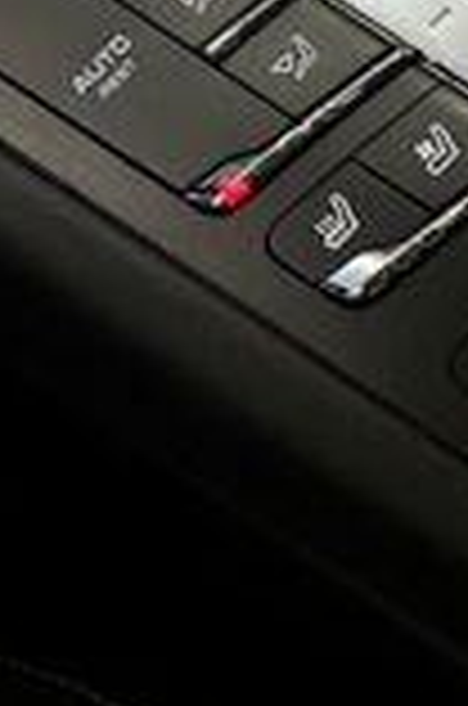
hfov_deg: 12.9
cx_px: 598
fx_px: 1998
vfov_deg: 18.8
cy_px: -171
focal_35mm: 102
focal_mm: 6.86
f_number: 1.78
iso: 1250
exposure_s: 1/27
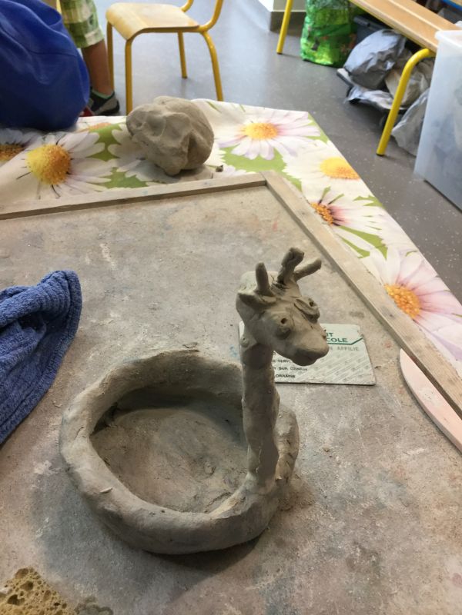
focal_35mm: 31
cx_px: 231
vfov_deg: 58.4
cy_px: 308
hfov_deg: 45.4
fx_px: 552
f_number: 2.4
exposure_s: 1/33
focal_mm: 3.3
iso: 80
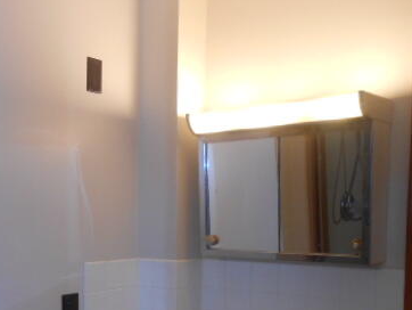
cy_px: 262
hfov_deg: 34.7
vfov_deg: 26.9
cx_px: 67
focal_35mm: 53
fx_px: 631
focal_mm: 5.3
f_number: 3.8
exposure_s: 1/25
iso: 200
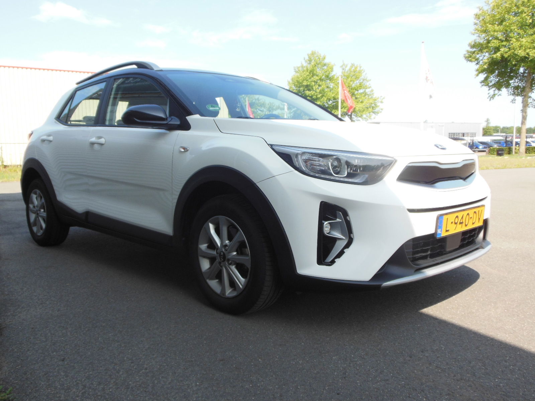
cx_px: 268
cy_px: 200
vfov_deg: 48.2
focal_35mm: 29
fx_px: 448
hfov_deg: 61.7
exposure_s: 1/500
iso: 125
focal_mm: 5.2
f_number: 3.3
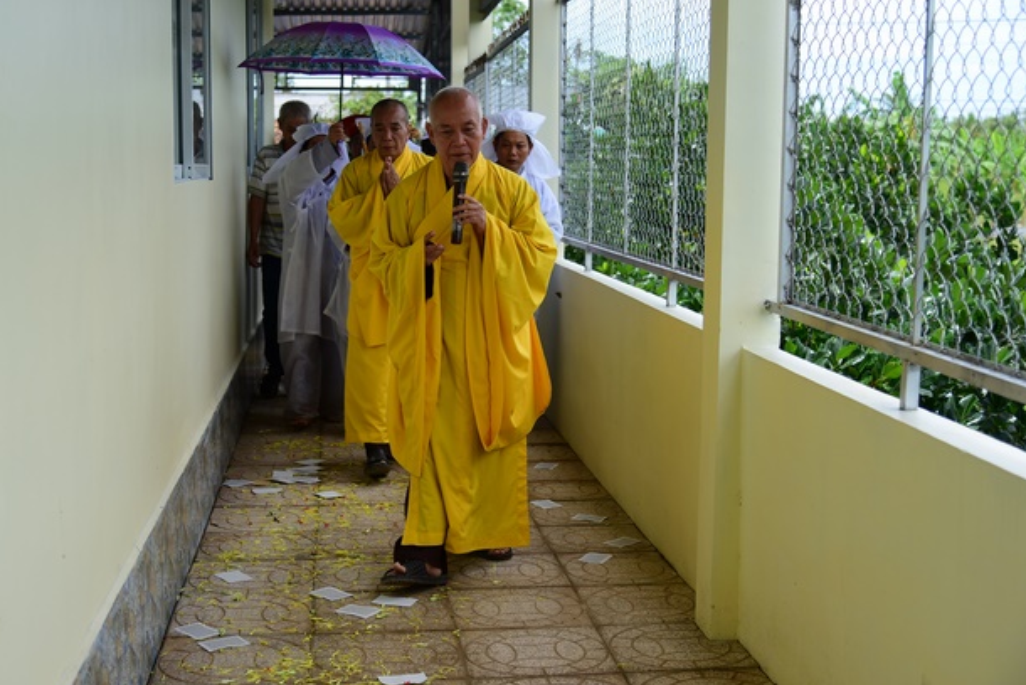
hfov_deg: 40.3
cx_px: 491
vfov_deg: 27.5
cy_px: 337
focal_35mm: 49
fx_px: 1397
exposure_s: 1/1250
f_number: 4
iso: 320
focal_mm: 46
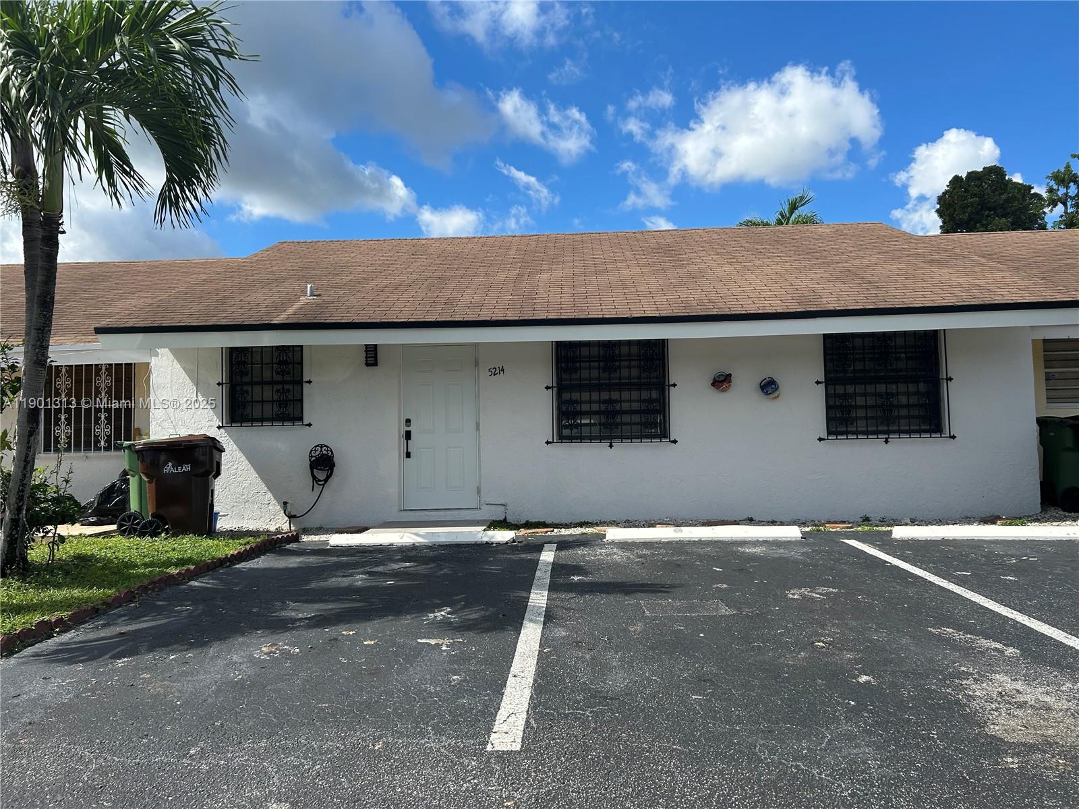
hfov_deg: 67.3
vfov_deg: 53.1
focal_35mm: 26
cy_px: 404
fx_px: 810
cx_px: 540
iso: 50
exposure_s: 1/3831
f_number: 1.5
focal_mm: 5.7
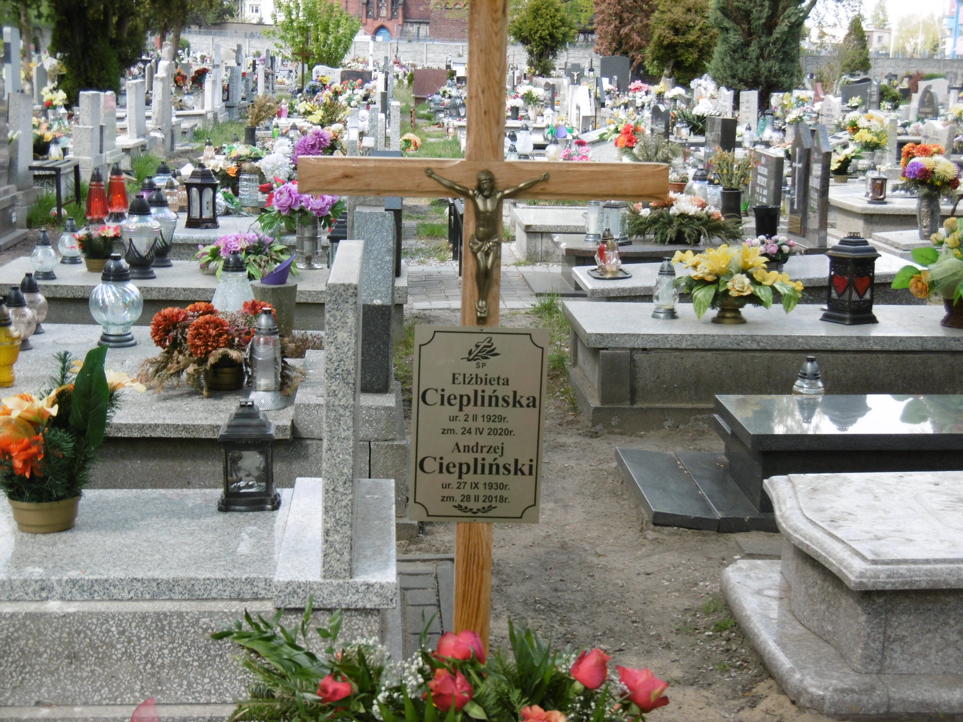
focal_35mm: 59
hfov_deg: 32.7
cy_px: 361
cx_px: 482
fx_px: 1641
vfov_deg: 24.8
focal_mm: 10.5
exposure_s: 1/160
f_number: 4.2
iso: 100
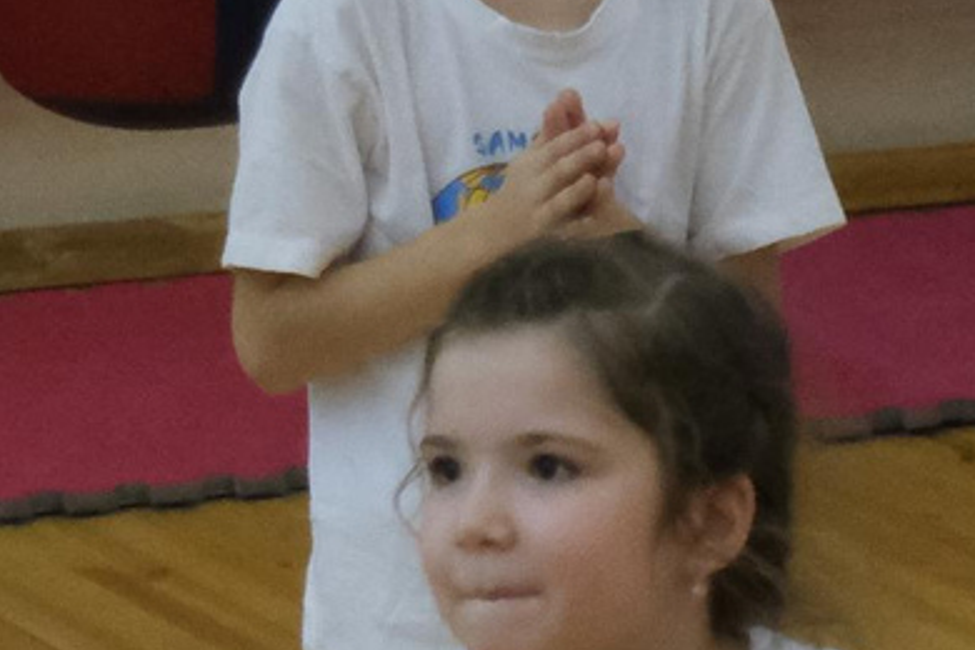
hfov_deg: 4.7
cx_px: -85
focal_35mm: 440
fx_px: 11916
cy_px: 1396
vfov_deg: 3.1
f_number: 5.6
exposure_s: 1/320
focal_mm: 44.5
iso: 5000
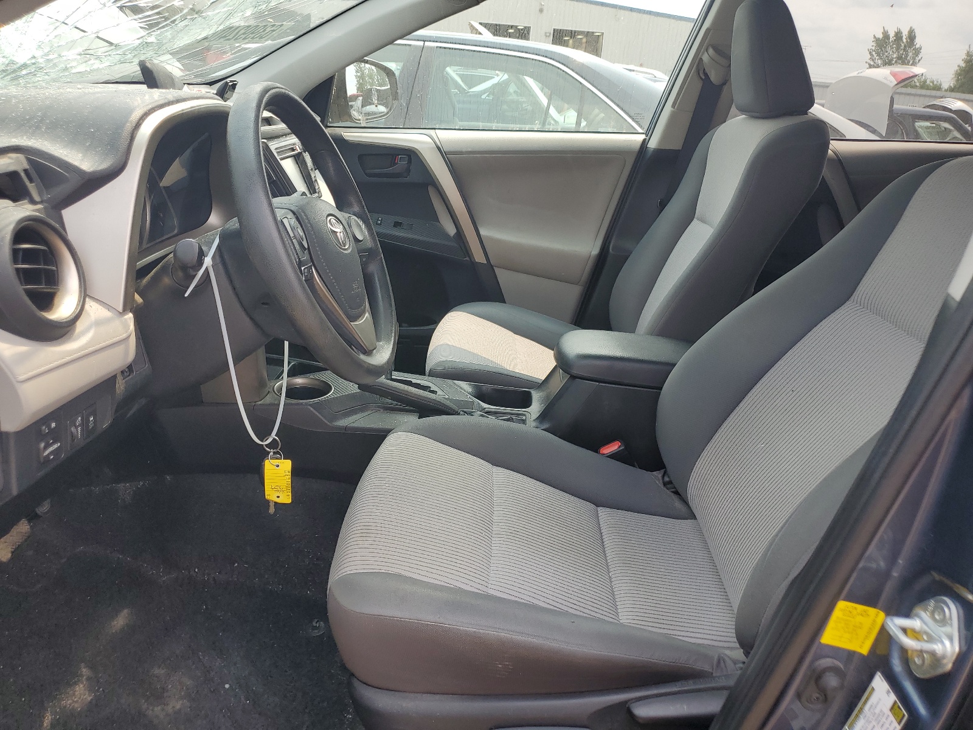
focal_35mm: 26
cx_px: 486
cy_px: 365
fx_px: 731
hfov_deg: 67.3
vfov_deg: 53.1
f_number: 1.5
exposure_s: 1/667
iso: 50
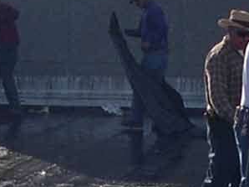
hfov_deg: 6.8
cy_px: 327
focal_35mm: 290
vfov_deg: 5.1
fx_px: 2084
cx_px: 228
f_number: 7.6
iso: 100
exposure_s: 1/169
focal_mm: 8
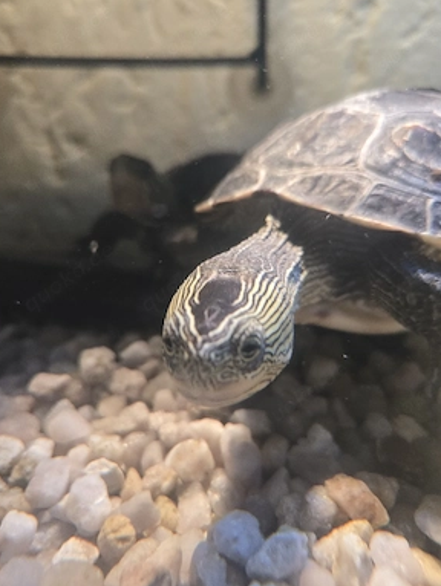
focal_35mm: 24
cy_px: 294
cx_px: 219
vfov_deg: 71.5
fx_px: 407
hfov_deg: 56.9
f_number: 1.8
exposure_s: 1/101
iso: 320
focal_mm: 5.4
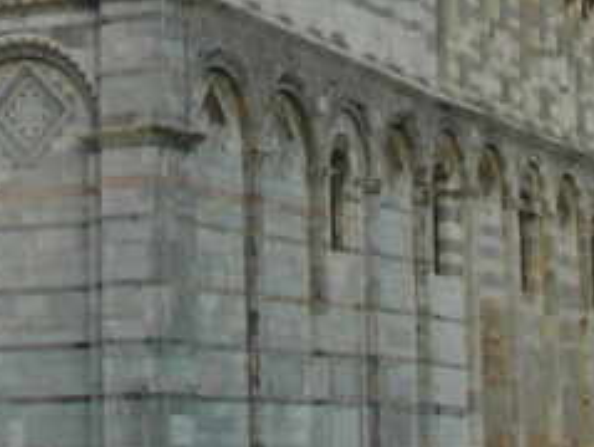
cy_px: -241
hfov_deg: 12.8
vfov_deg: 9.4
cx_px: 221
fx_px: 2647
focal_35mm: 154
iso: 50
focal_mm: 6
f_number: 2.8
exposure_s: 1/250
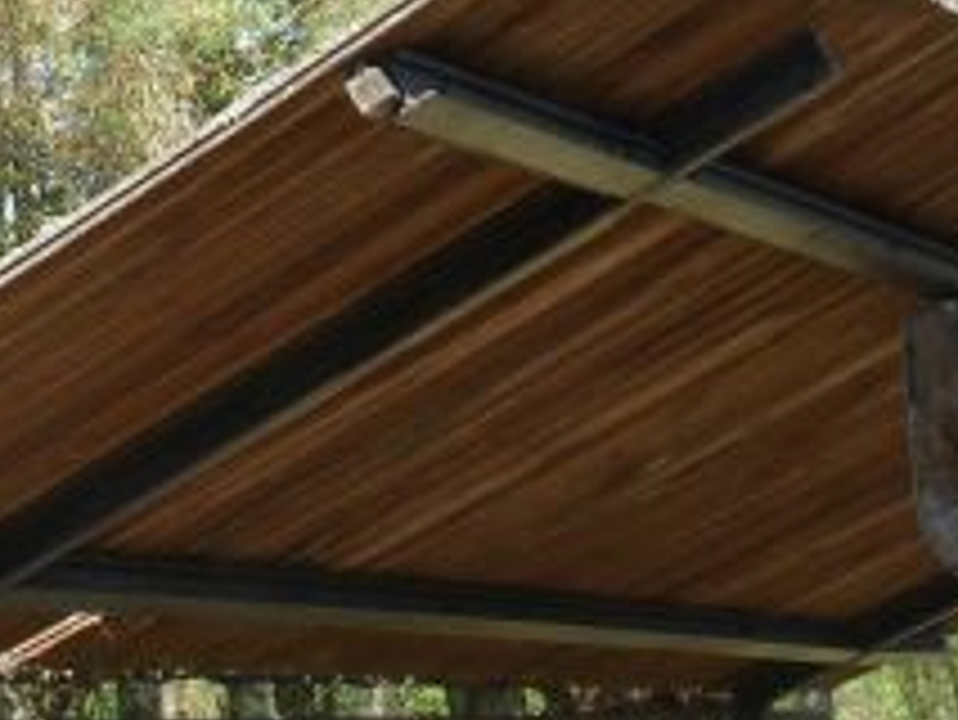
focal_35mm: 195
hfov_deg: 10.1
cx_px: 342
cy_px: 945
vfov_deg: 7.5
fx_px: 5400
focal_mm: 8.1
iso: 80
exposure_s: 1/180
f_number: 4.3
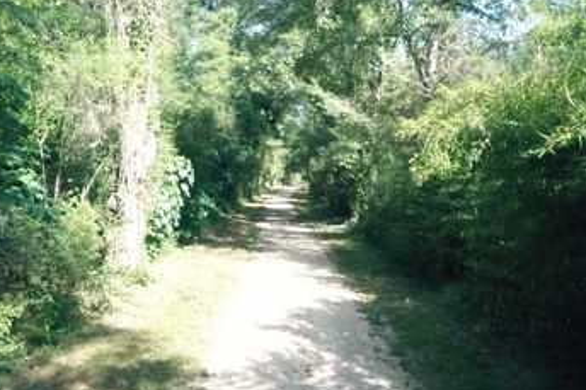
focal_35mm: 35
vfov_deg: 37.8
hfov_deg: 54.2
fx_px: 569
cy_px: 181
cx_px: 339
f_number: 11
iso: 6400
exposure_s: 1/640
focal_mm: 10.26
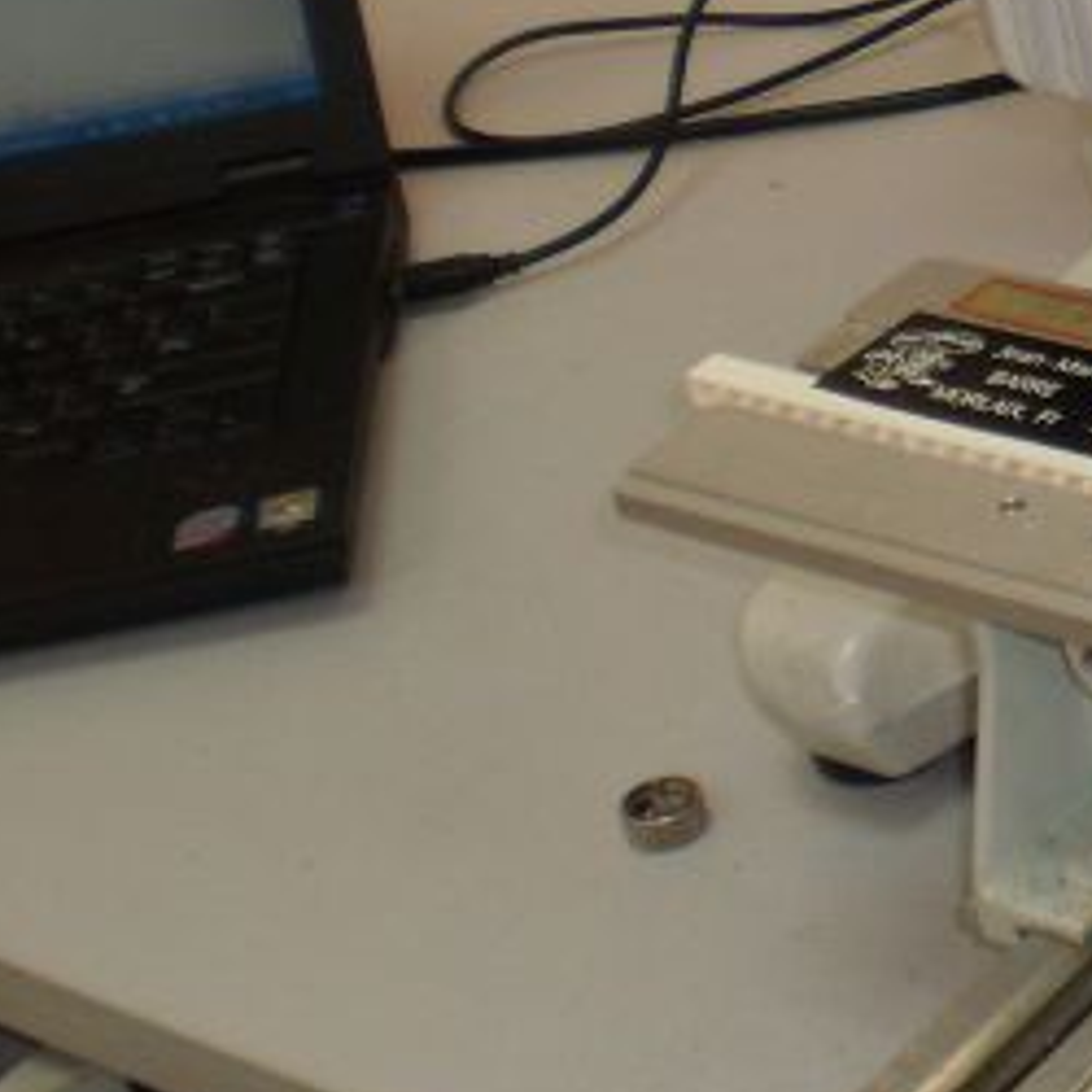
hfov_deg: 15.5
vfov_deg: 16.6
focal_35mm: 102
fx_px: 3640
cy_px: -83
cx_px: 1712
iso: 125
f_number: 3.1
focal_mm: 6.3
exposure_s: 1/30
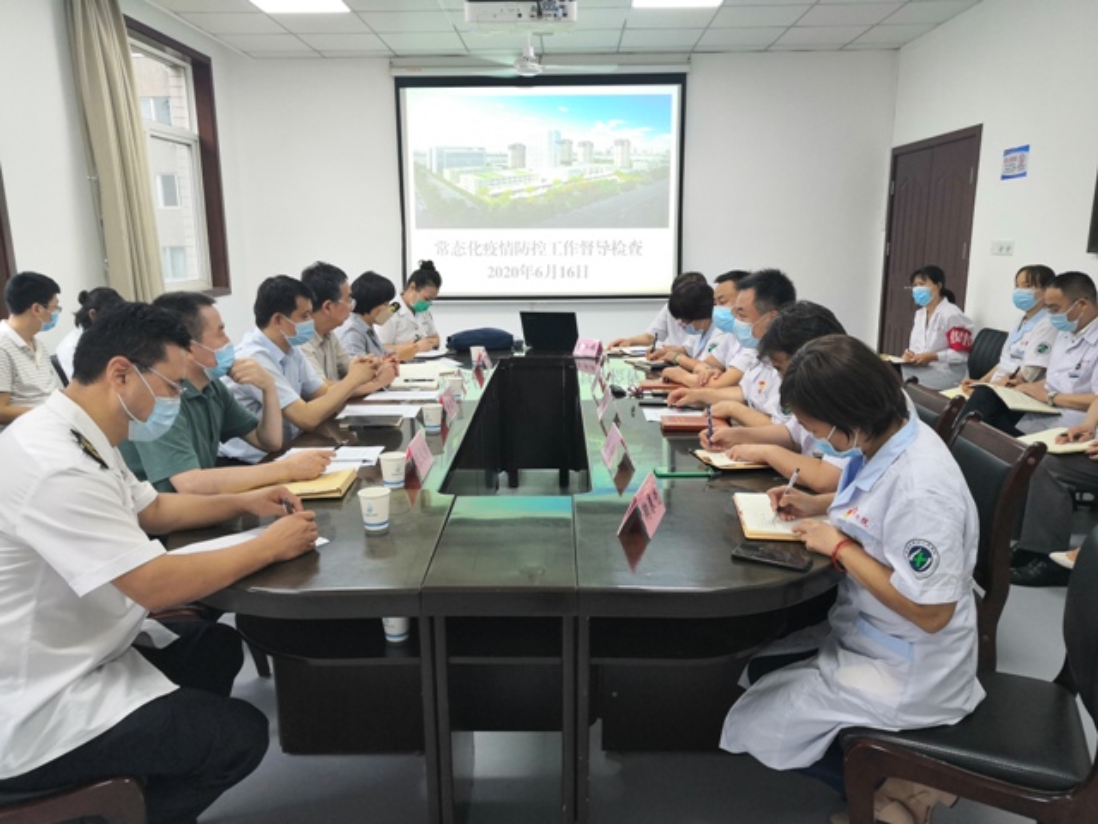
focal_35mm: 27
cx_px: 549
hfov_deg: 65.3
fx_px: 856
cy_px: 412
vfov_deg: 51.4
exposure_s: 1/50
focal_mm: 3.95
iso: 160
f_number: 1.8
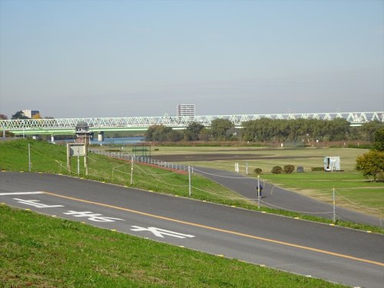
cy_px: 144
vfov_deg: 12.0
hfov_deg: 16.0
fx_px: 1364
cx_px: 192
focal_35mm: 123
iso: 80
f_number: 5.6
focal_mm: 20.96
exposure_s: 1/500
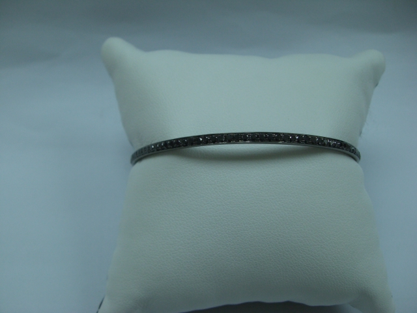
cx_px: 208
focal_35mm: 38
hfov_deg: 49.0
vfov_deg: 37.7
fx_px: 458
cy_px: 156
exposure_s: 1/160
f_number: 2.7
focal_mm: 6.2
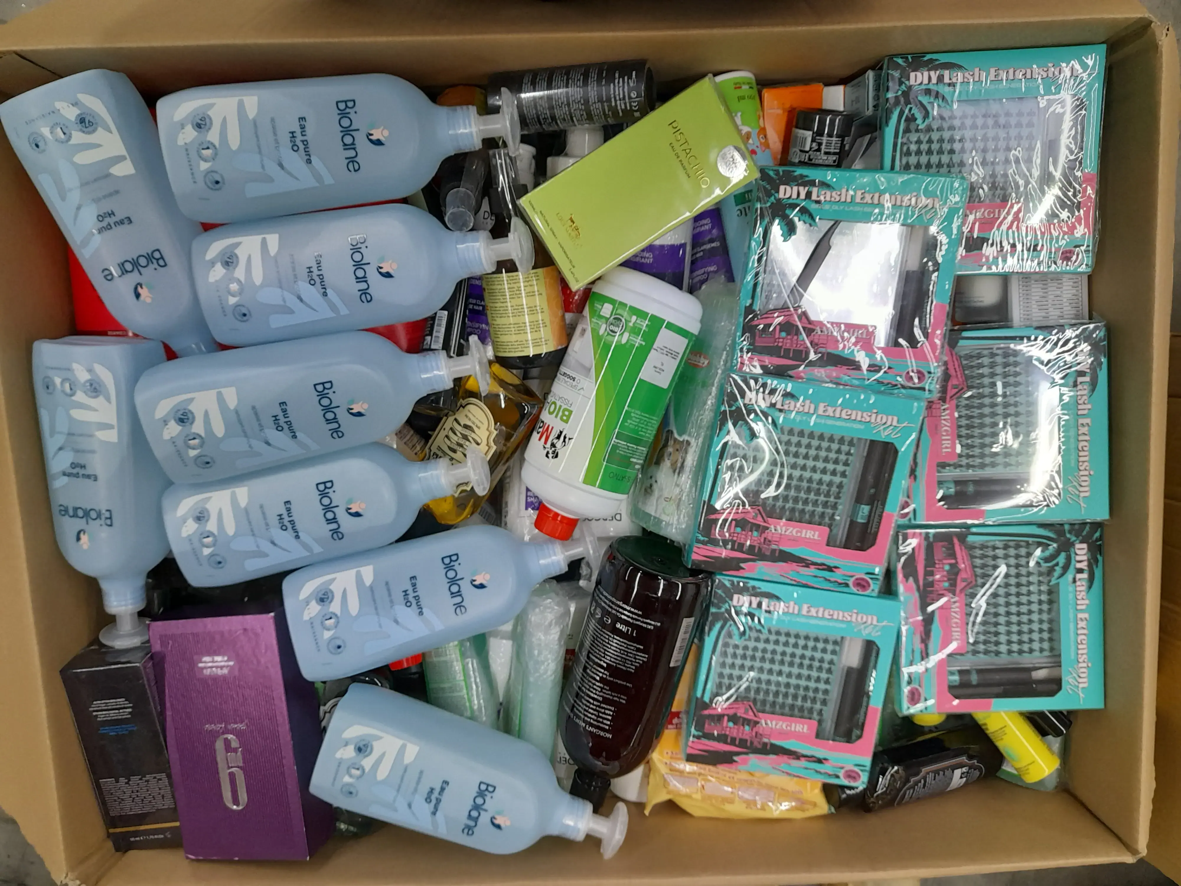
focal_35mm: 25
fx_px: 853
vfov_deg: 54.9
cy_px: 443
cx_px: 590
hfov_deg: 69.4
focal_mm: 4.6
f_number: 2
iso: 200
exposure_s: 1/50
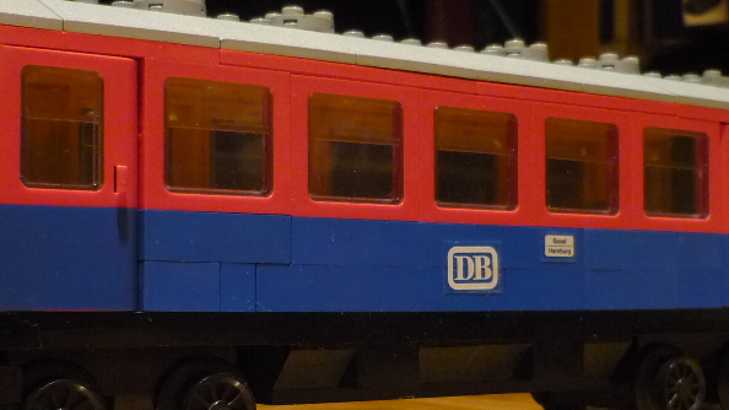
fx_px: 1198
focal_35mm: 62
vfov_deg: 19.4
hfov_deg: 33.8
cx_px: 340
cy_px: 264
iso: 400
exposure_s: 1/8
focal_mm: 5.5
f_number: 2.8
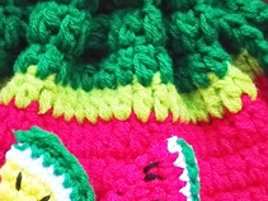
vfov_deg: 10.3
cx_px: 107
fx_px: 1068
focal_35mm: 138
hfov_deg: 14.3
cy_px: -117
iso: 180
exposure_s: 1/100
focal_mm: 3.79
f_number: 2
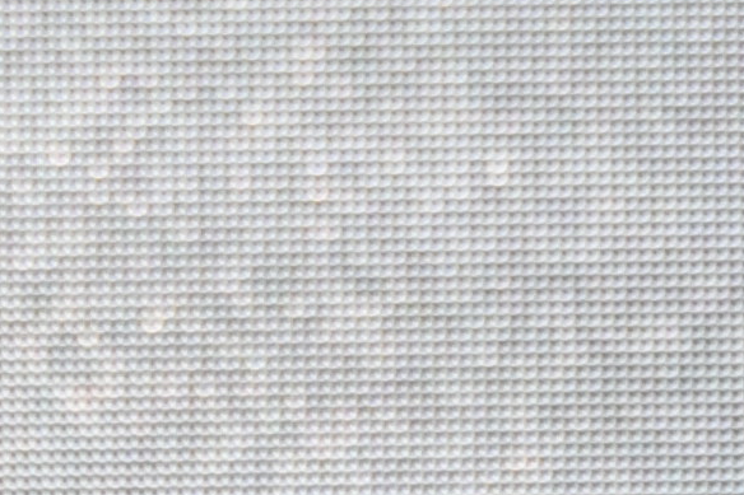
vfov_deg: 1.4
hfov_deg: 2.1
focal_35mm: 965
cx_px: -17
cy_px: -396
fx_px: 19937
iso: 320
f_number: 5.3
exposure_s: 1/200
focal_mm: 90
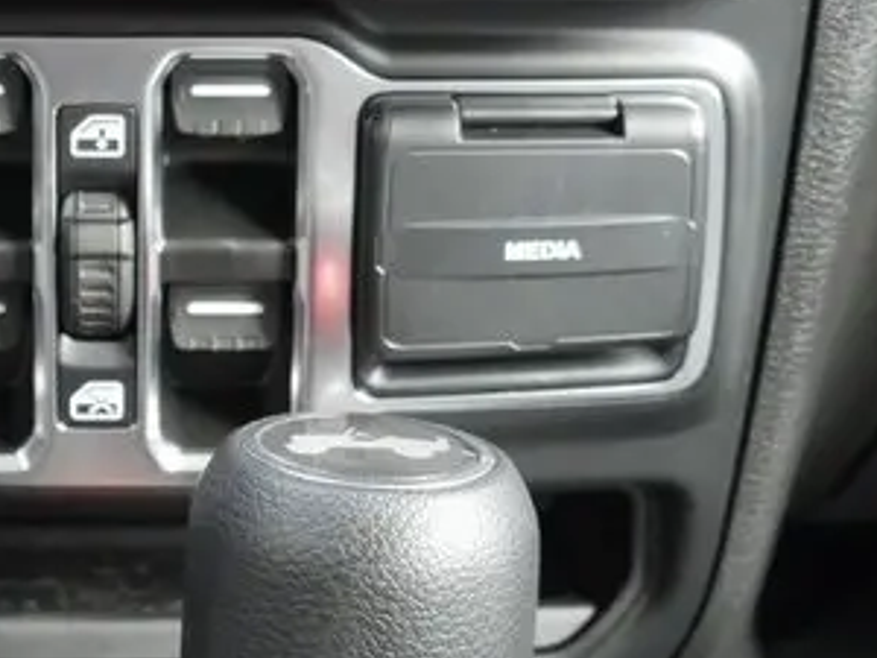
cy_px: -19
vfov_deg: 15.4
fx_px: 2381
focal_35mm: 94
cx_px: 123
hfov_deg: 20.5
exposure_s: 1/40
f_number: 5
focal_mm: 22
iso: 3200
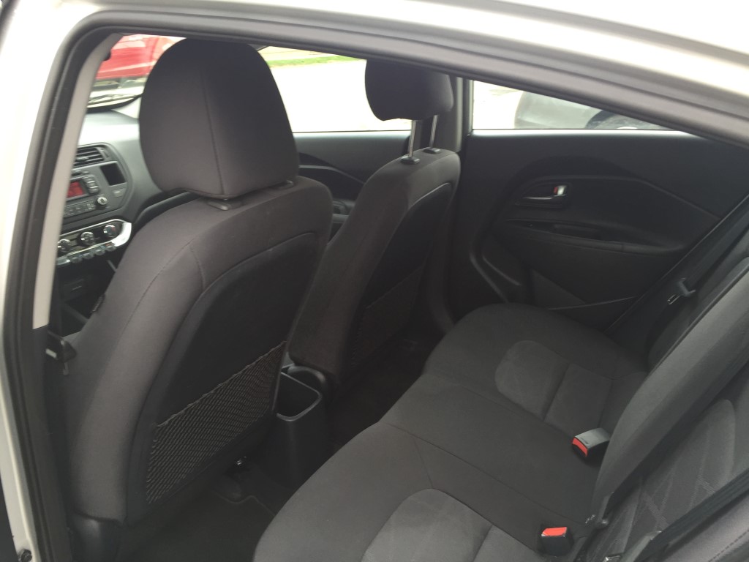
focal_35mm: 29
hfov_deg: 61.7
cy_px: 281
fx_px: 627
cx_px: 374
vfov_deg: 48.2
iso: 32
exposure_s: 1/60
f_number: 2.2
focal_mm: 4.15
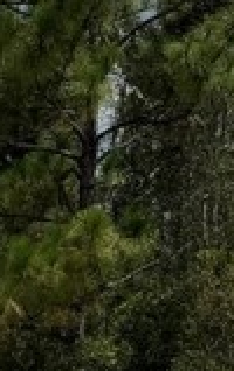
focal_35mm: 245
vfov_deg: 8.3
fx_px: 2489
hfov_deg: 5.2
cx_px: -384
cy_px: 593
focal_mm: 6.76
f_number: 1.78
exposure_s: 1/12500
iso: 80
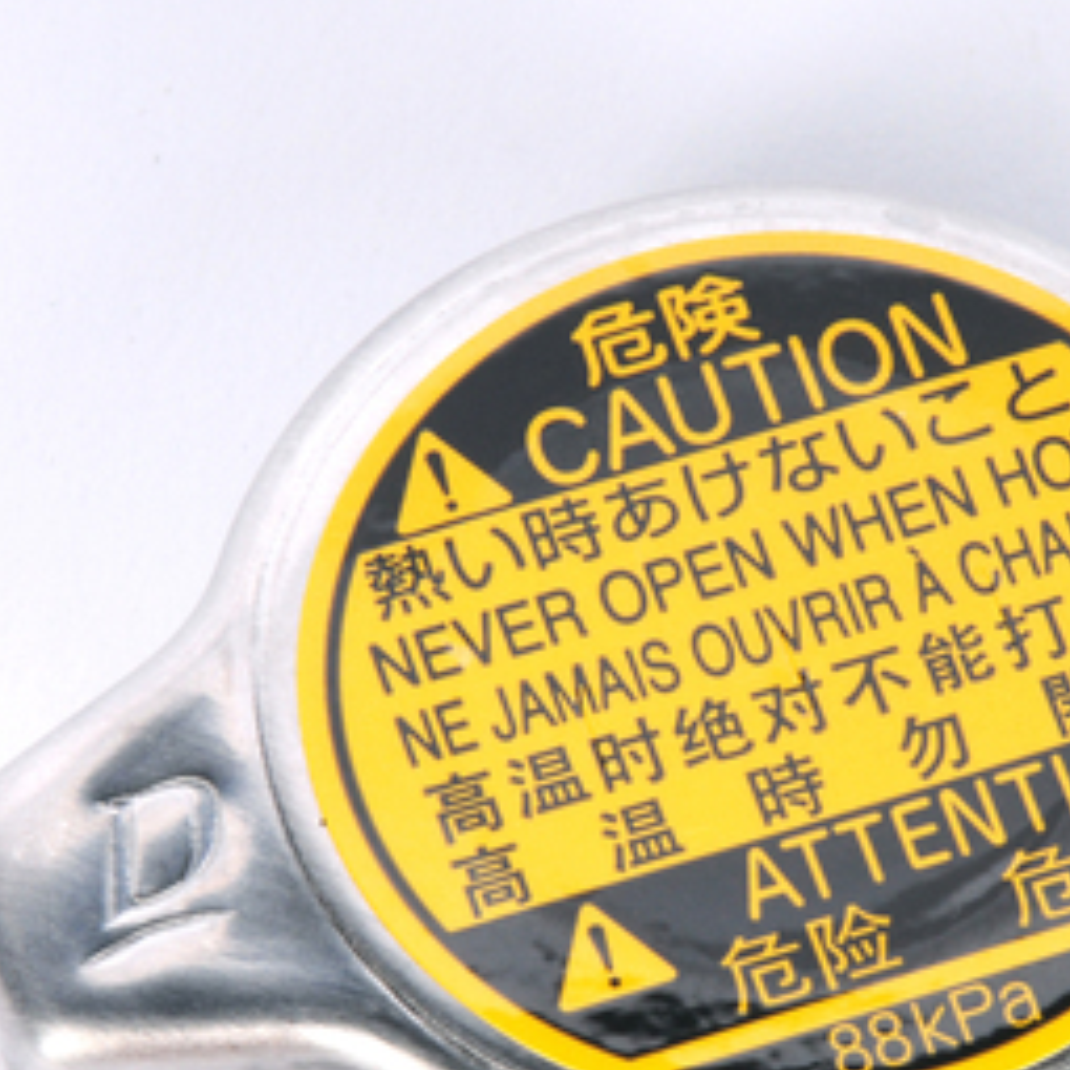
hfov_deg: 2.7
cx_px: 768
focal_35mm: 639
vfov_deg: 2.7
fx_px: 22347
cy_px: 724
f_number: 25
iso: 320
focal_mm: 200
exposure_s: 1/200
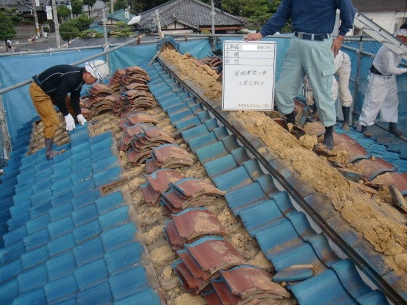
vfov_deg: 37.7
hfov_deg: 49.0
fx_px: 447
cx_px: 204
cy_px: 152
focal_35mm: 38
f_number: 3.9
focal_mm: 6.66
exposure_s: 1/400
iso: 64
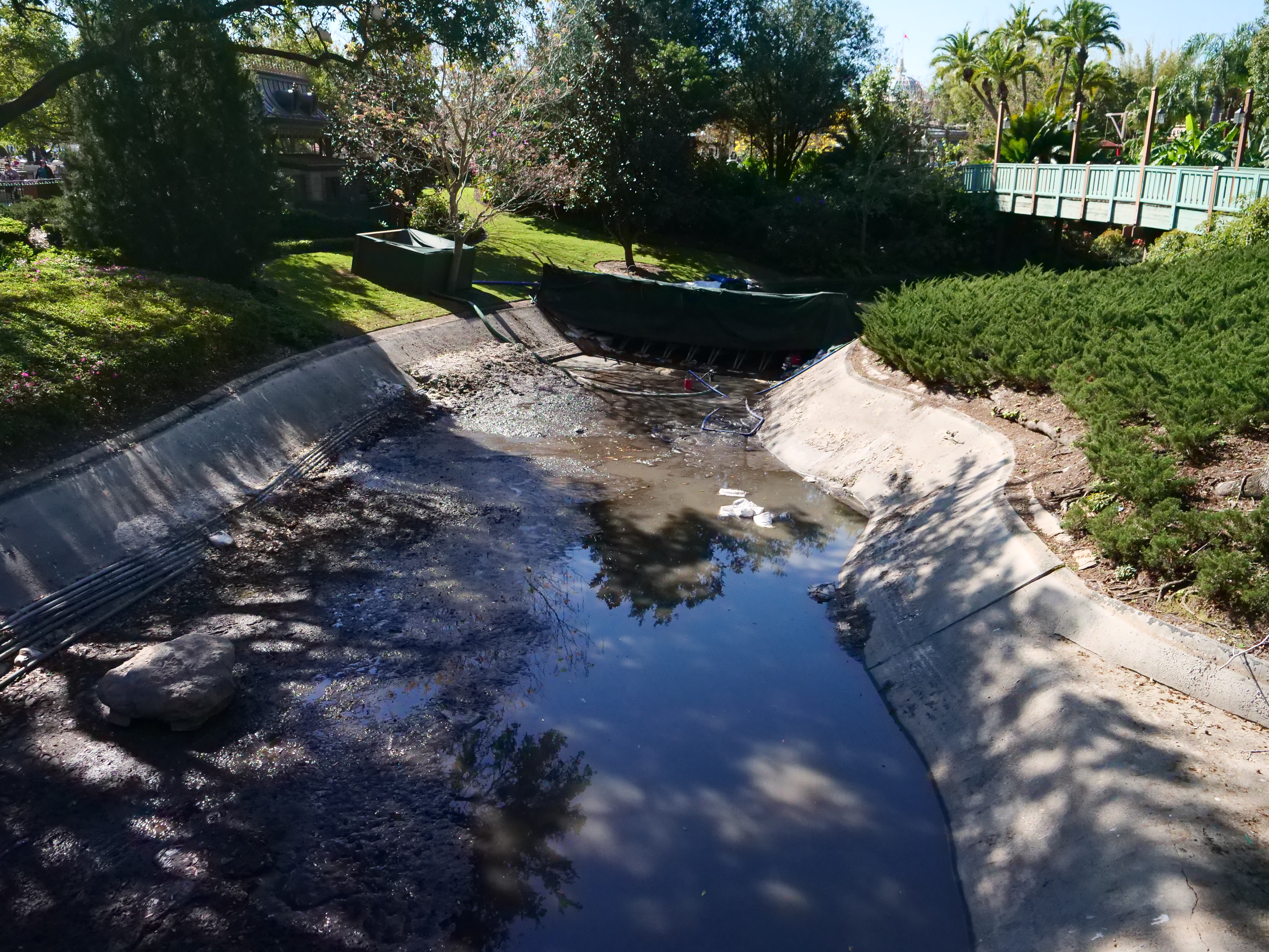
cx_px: 634
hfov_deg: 63.4
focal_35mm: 28
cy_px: 476
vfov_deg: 49.7
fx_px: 1026
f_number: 2.9
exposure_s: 1/16000
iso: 3200
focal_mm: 14
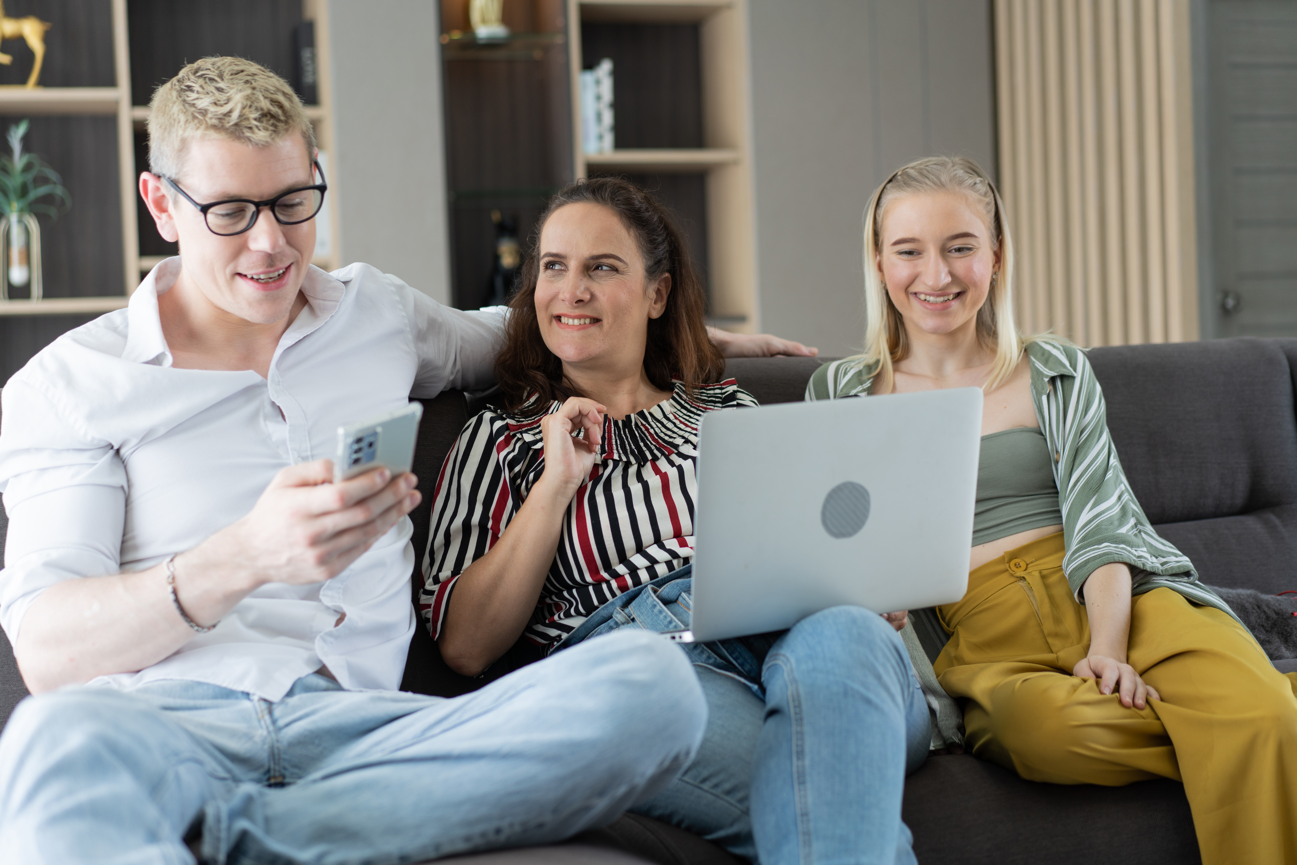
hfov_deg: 36.2
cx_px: 648
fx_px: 1982
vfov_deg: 24.6
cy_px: 432
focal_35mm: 55
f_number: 2.5
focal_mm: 55
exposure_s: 1/160
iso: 200
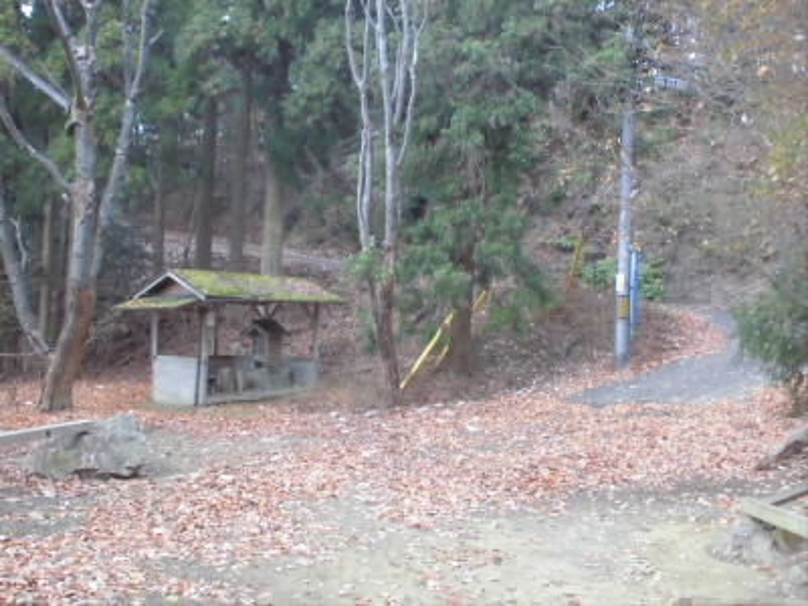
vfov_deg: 37.7
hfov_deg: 49.0
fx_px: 887
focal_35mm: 38
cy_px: 303
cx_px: 404
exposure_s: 1/60
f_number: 4.2
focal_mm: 6.9
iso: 400
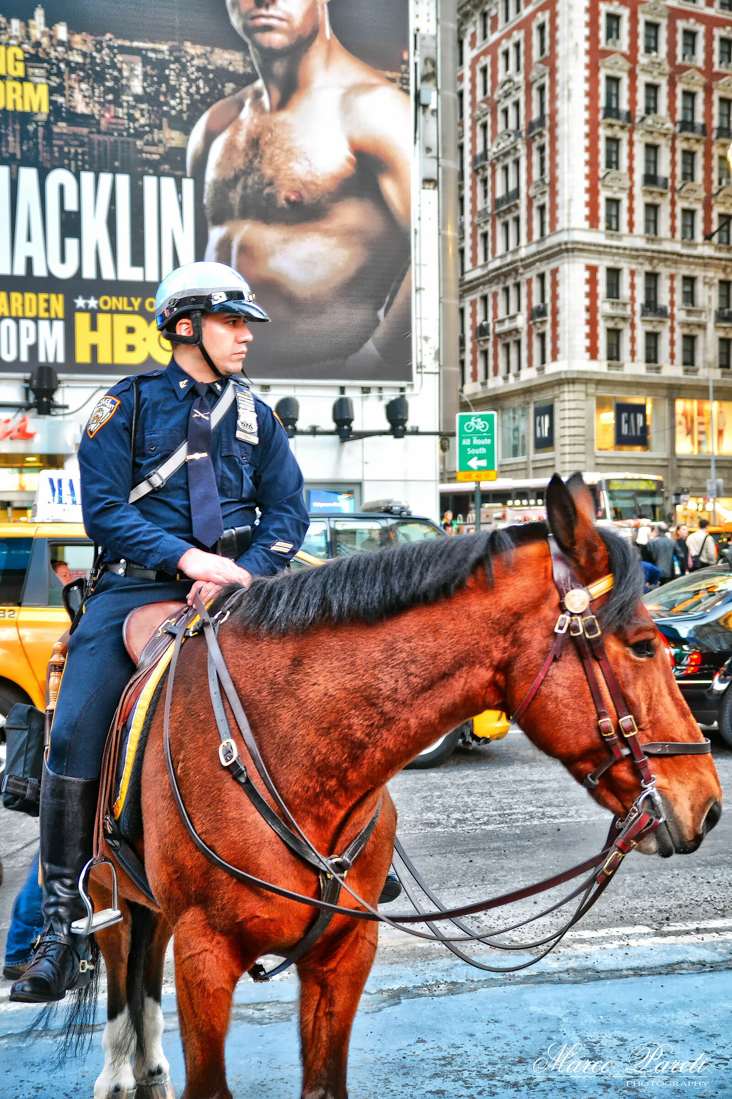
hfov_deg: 25.8
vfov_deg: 37.9
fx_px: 1601
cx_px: 366
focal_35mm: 52
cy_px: 550
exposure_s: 1/25
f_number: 3.3
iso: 400
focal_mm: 35
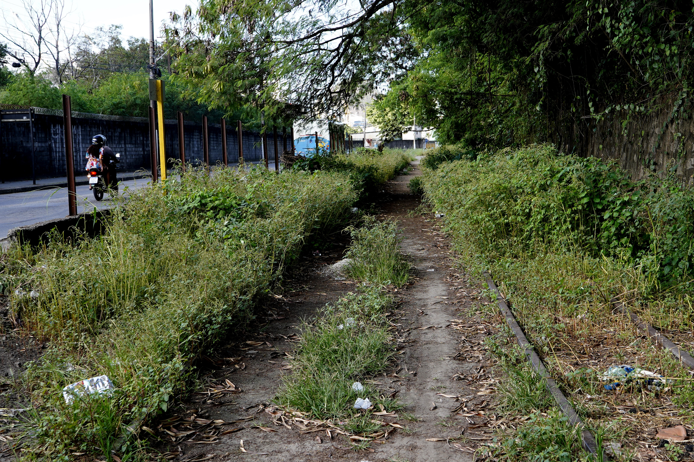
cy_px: 231
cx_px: 347
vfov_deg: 26.0
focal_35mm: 52
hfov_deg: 38.2
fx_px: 1002
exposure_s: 1/125
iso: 160
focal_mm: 35
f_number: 5.6
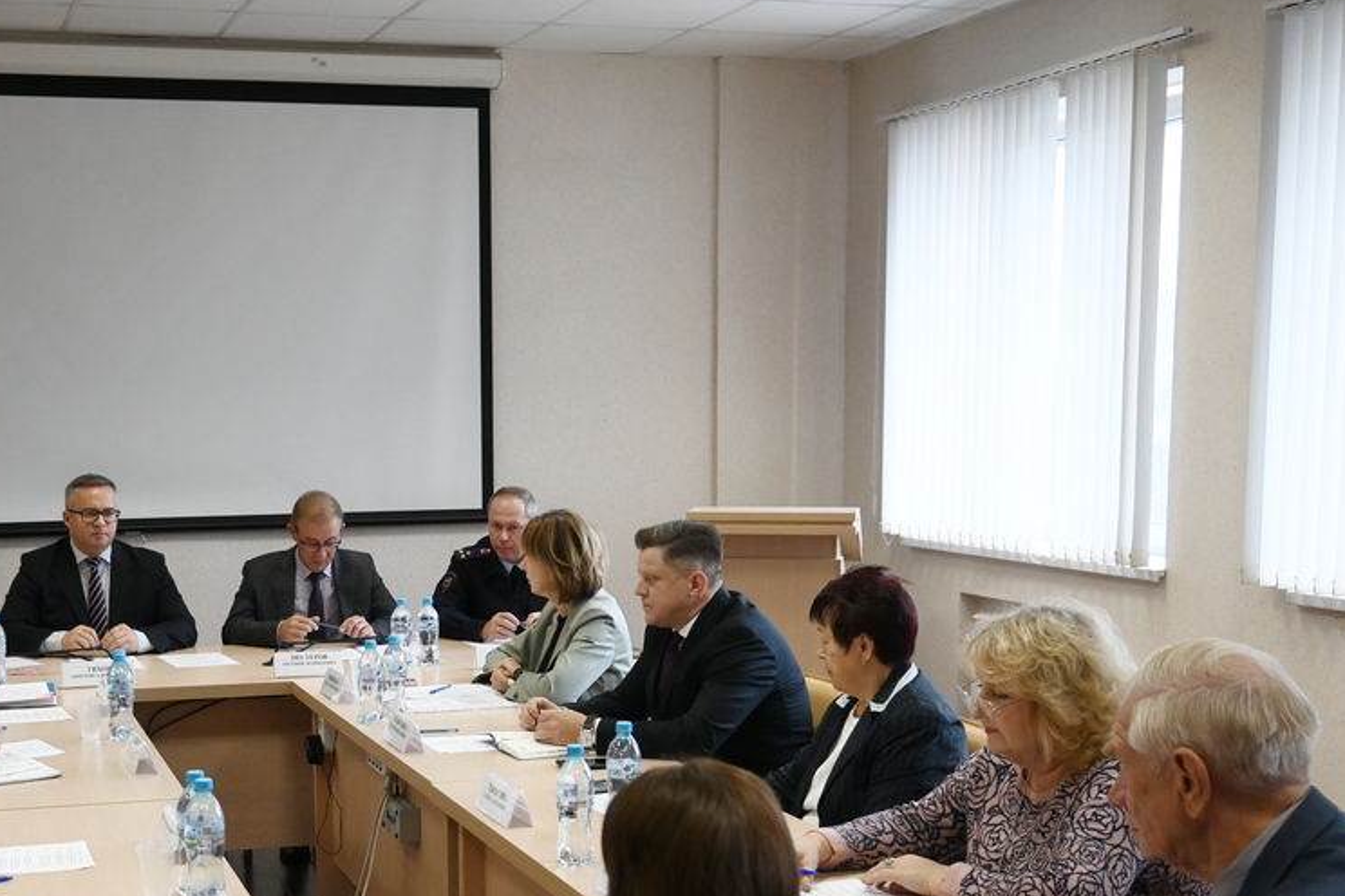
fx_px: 1898
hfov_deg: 38.5
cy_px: 636
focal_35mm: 51
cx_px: 427
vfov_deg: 26.3
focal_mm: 21
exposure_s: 1/125
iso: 1000
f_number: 4
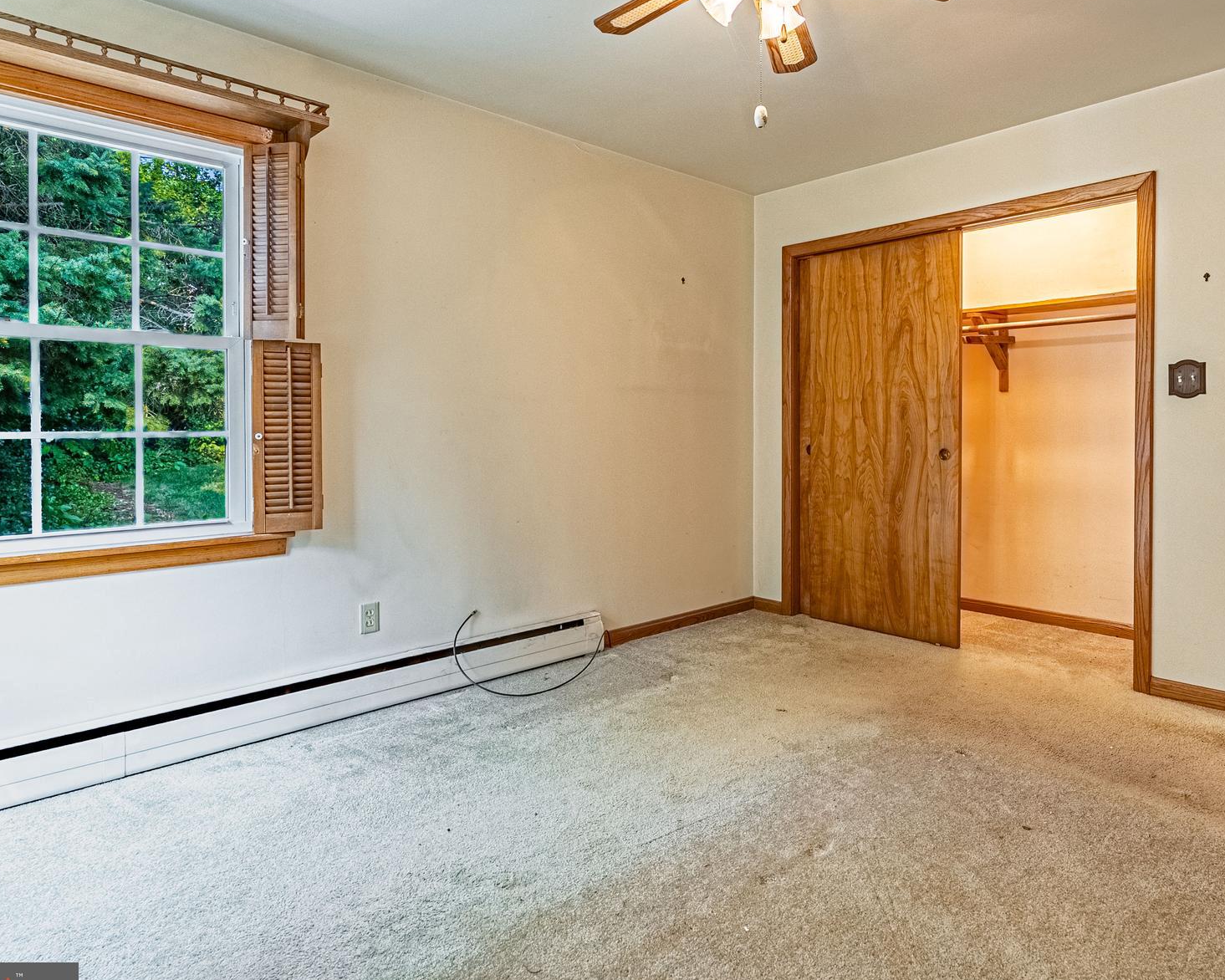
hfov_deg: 76.5
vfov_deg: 65.4
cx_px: 749
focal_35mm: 21
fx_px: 761
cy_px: 452
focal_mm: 16
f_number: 5.6
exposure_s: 1/2000
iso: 800
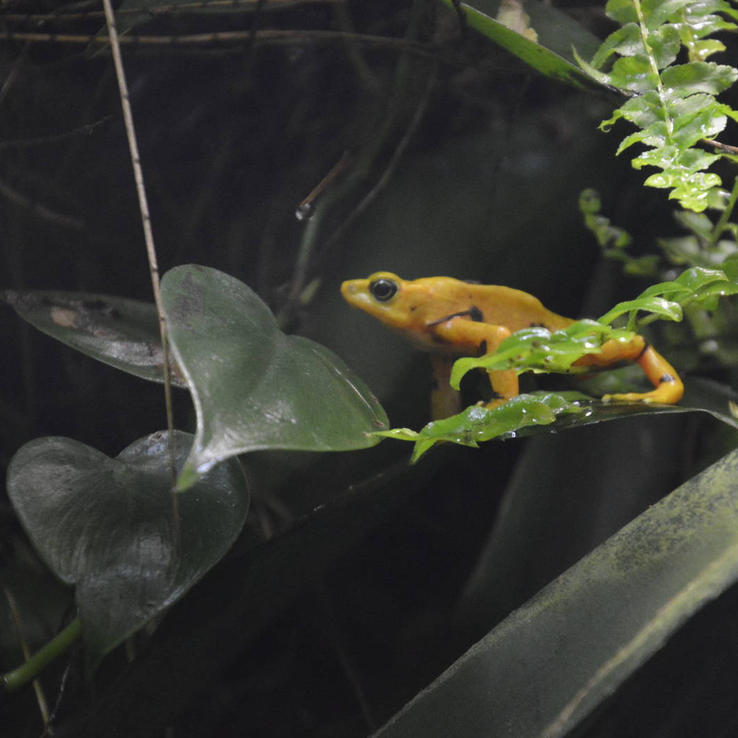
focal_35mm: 192
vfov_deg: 9.1
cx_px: 462
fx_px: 4631
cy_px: 369
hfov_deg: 9.1
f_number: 5.6
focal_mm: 100
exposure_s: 1/100
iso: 3200
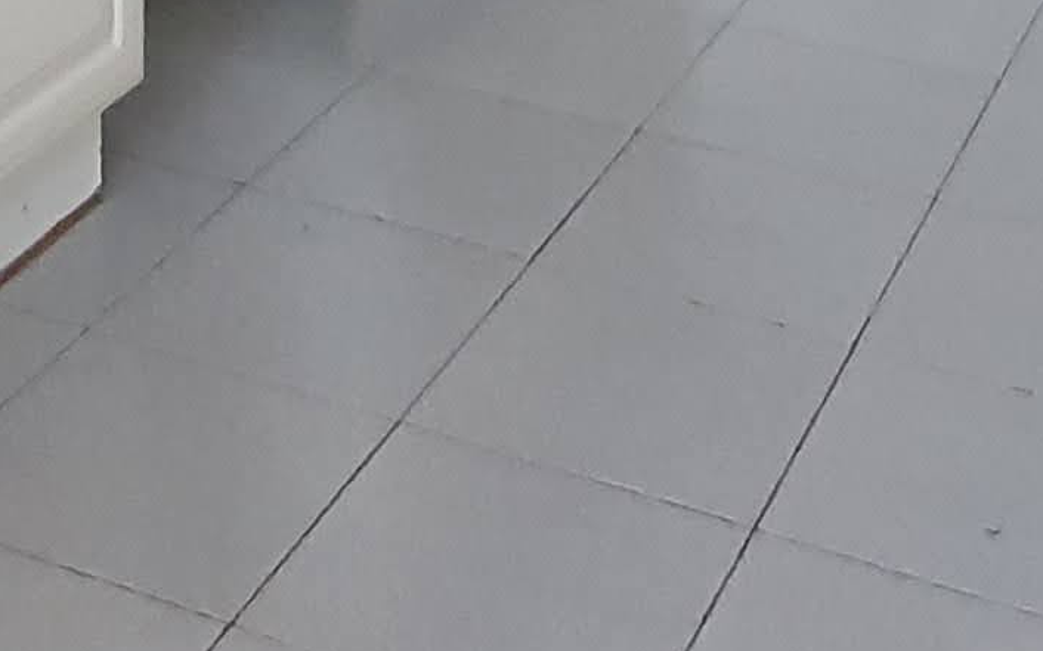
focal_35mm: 90
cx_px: 163
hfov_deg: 22.6
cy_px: -936
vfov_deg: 11.7
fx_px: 2558
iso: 320
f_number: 2.2
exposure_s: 1/30
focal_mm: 1.8
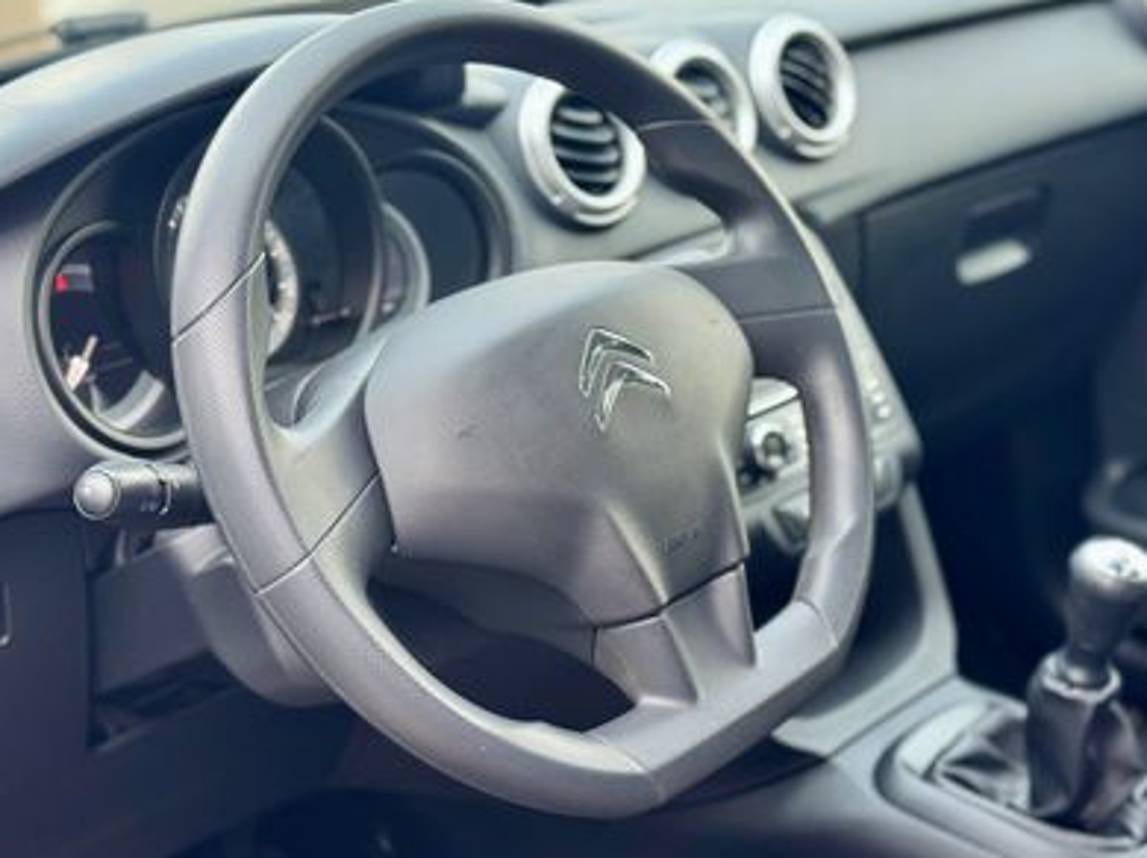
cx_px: 588
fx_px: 1921
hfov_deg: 33.2
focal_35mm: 58
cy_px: 420
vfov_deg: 25.2
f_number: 1.78
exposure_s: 1/60
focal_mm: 6.76
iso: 160
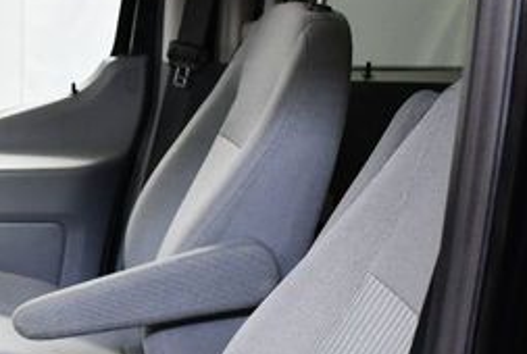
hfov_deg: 21.6
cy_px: 351
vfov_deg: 14.9
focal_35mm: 91
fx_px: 1335
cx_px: 15
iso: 1600
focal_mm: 18
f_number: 3.5
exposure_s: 1/125
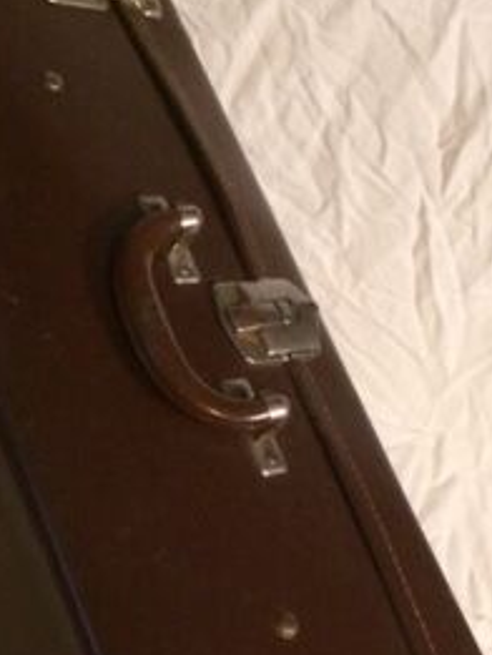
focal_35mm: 71
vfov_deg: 27.0
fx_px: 1344
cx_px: 131
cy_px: 507
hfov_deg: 20.6
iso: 500
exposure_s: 1/17
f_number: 2.2
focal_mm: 4.15
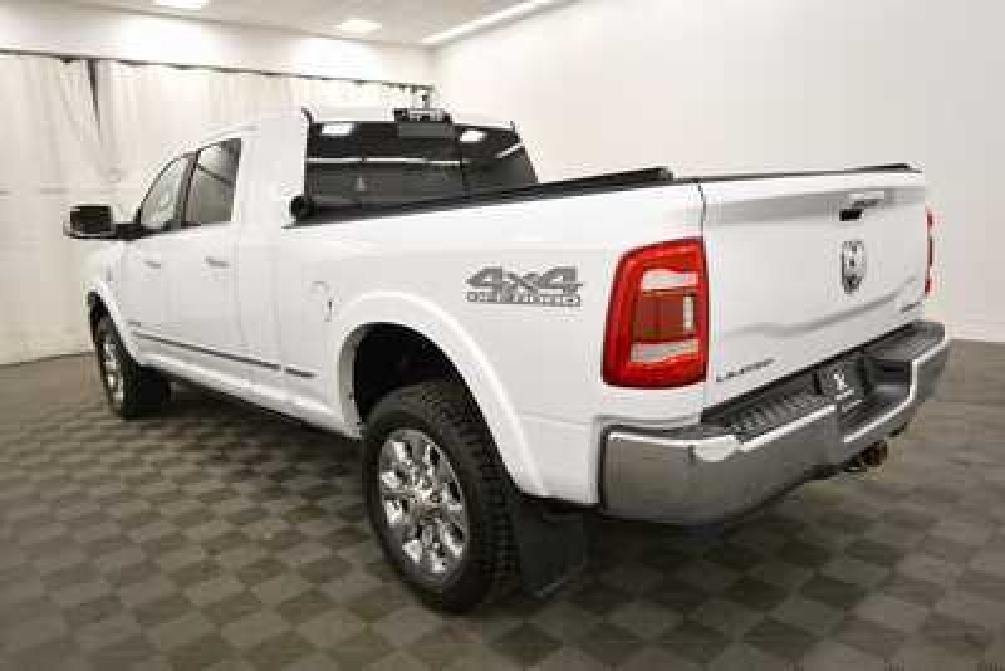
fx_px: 698
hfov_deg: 71.5
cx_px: 502
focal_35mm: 25
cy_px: 336
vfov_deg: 51.3
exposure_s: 1/250
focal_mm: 17
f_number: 5.3
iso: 800
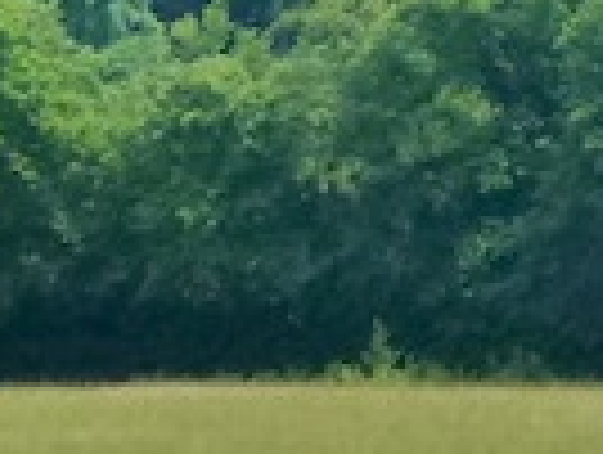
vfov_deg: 1.5
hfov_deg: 2.0
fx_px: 17695
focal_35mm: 1014
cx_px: 590
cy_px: -620
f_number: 5.3
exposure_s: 1/400
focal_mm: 27.7
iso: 250
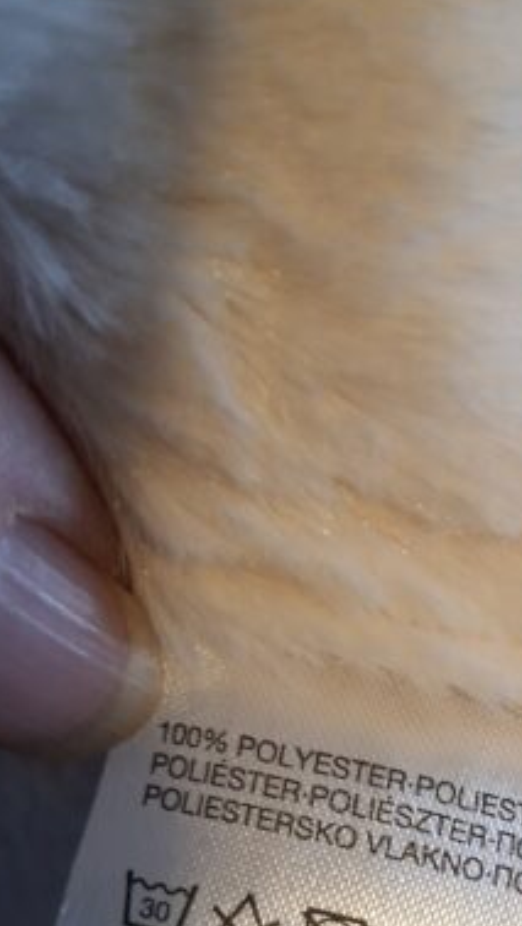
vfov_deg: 37.6
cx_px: 471
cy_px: 752
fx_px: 1302
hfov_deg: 22.1
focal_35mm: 53
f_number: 1.8
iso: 400
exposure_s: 1/24
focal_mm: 5.54
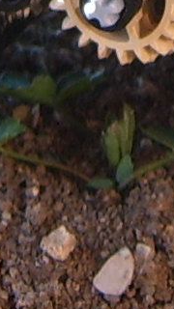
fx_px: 2174
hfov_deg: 4.6
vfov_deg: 7.7
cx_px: 172
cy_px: -343
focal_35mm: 265
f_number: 2.8
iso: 63
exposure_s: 1/125
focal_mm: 5.8
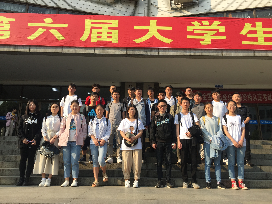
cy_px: 102
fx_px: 228
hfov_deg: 61.7
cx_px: 136
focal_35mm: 29
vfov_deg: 48.2
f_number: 2.2
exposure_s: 1/1068
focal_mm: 4.15
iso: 32
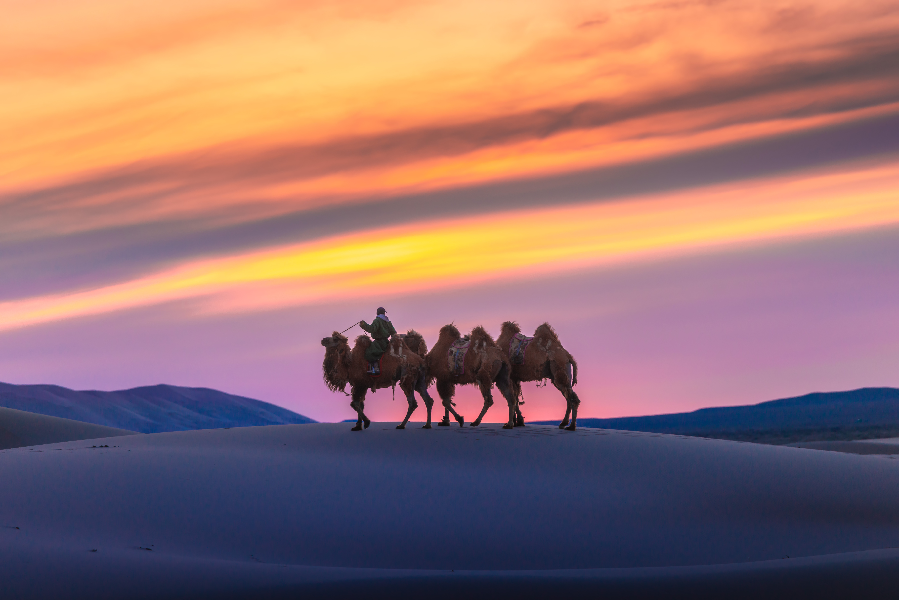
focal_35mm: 180
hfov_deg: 11.4
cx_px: 450
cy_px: 300
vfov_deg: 7.6
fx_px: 4496
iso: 400
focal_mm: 180
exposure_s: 1/320
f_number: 4.5
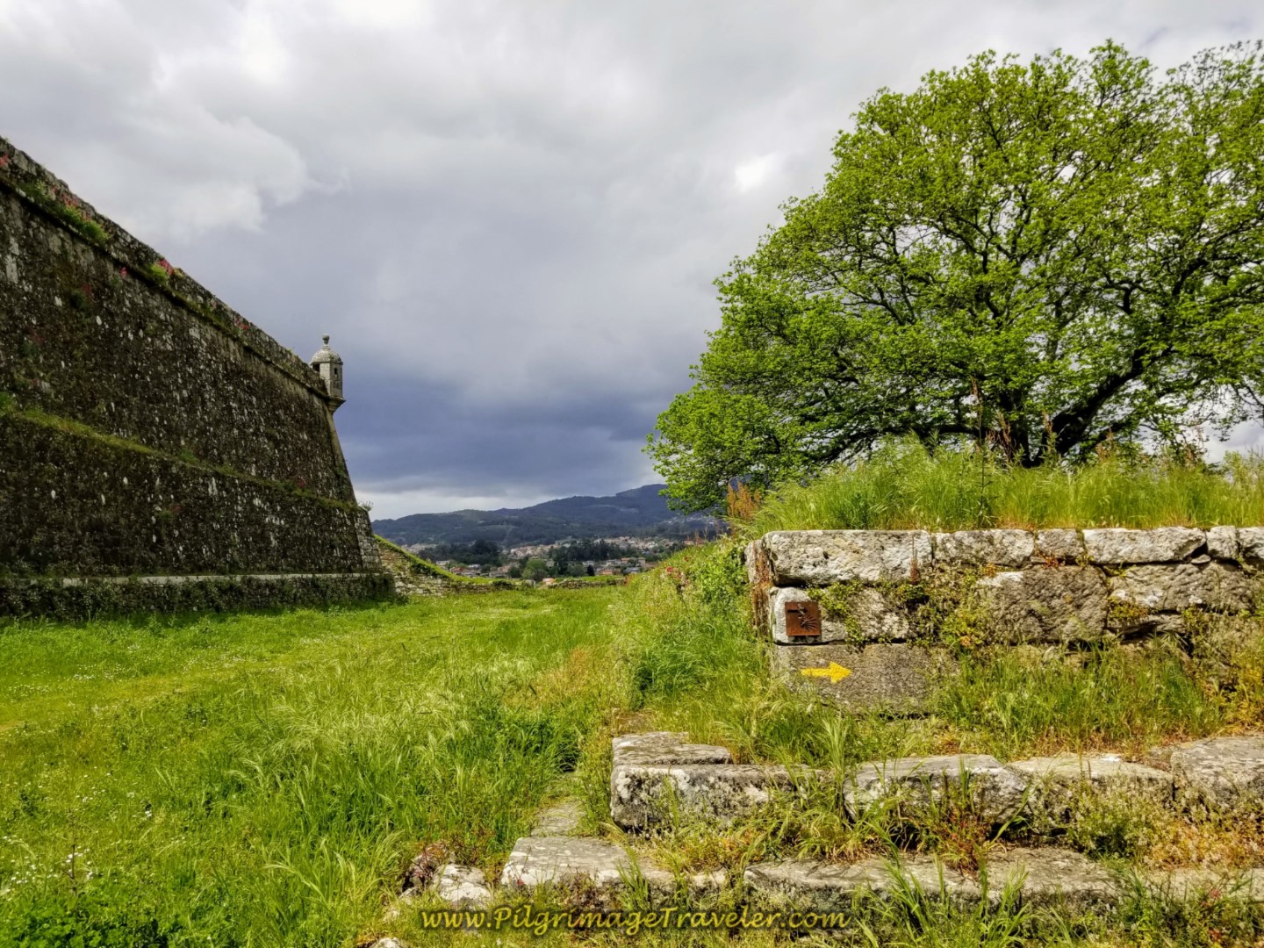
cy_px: 474
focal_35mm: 26
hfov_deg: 67.3
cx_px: 632
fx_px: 949
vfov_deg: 53.1
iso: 50
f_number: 1.7
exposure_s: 1/3312
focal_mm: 4.3
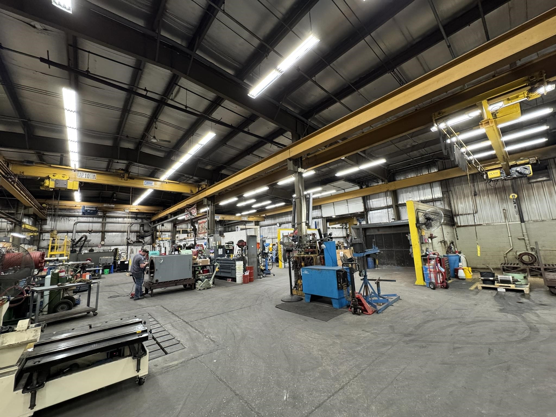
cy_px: 208
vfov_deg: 85.7
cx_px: 278
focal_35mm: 14
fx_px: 225
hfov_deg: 102.1
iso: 320
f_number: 2.2
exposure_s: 1/60
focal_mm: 2.22
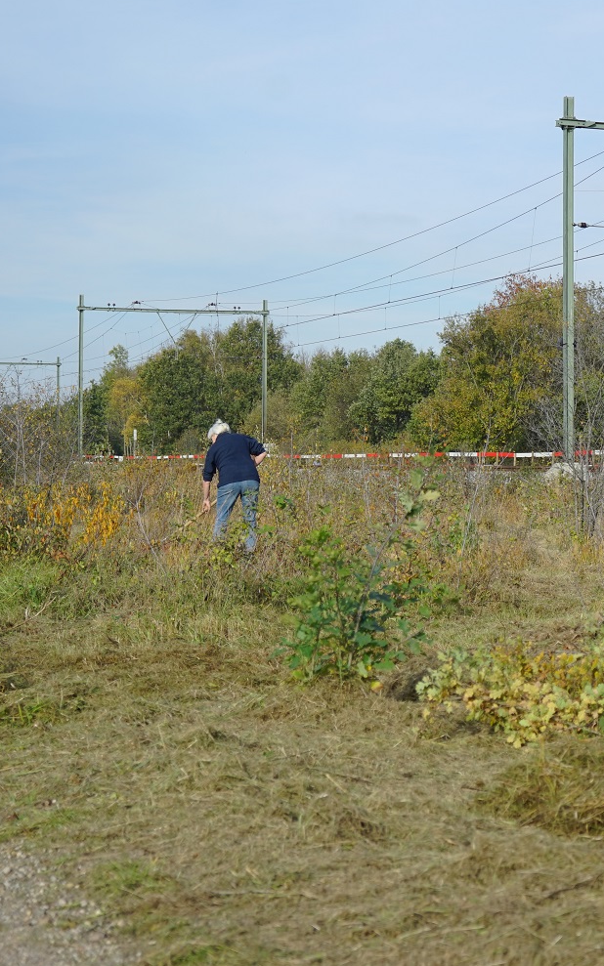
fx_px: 2239
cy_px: 482
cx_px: 475
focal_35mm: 85
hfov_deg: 15.3
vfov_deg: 24.4
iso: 100
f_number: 5
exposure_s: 1/200
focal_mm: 55
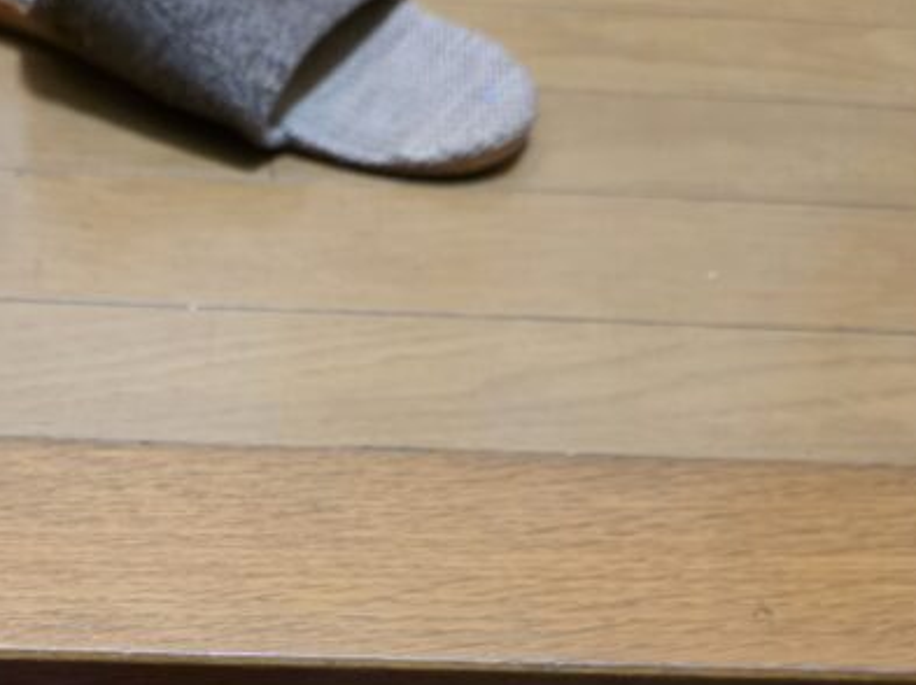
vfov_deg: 23.9
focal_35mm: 60
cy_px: 587
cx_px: 131
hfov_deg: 31.0
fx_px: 1586
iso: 1250
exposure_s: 1/100
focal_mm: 6.3
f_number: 1.7
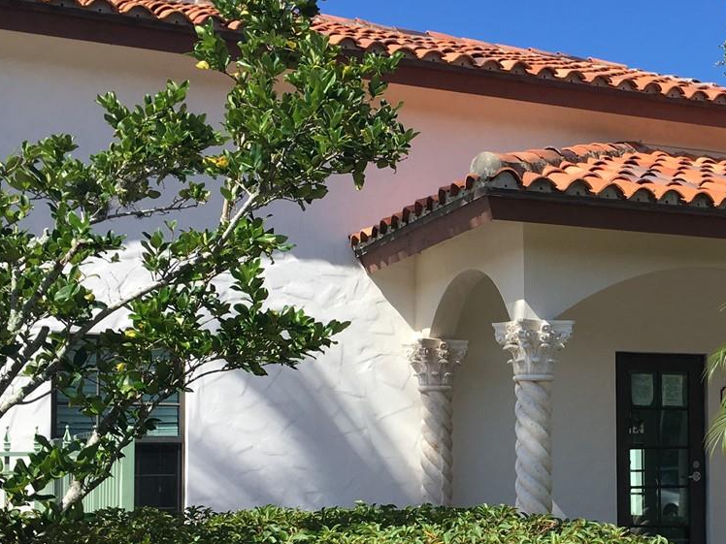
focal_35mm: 62
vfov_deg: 23.4
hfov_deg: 30.4
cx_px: 593
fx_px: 1300
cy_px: 410
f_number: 2.2
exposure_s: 1/1399
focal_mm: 4.15
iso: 25
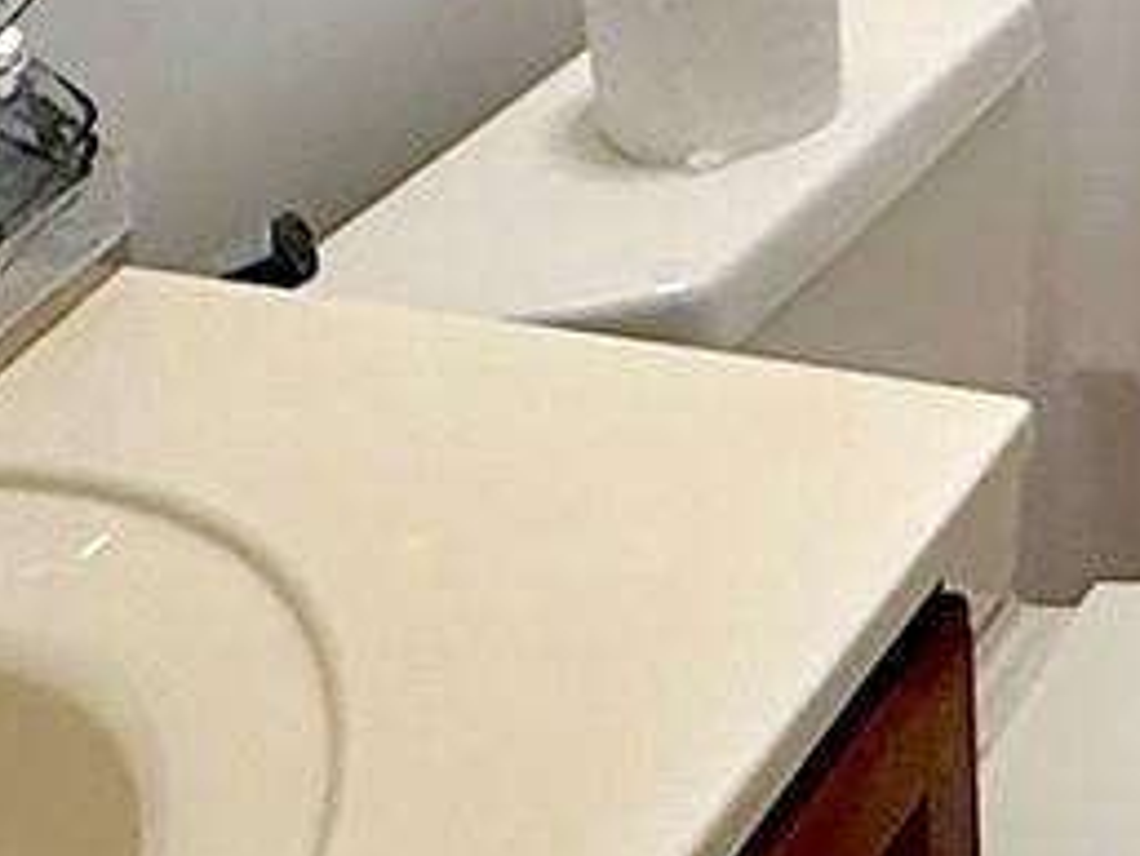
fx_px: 2866
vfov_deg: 14.2
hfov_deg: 20.0
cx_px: 1615
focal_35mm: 87
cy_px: -865
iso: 250
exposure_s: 1/120
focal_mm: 2.22
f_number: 2.2
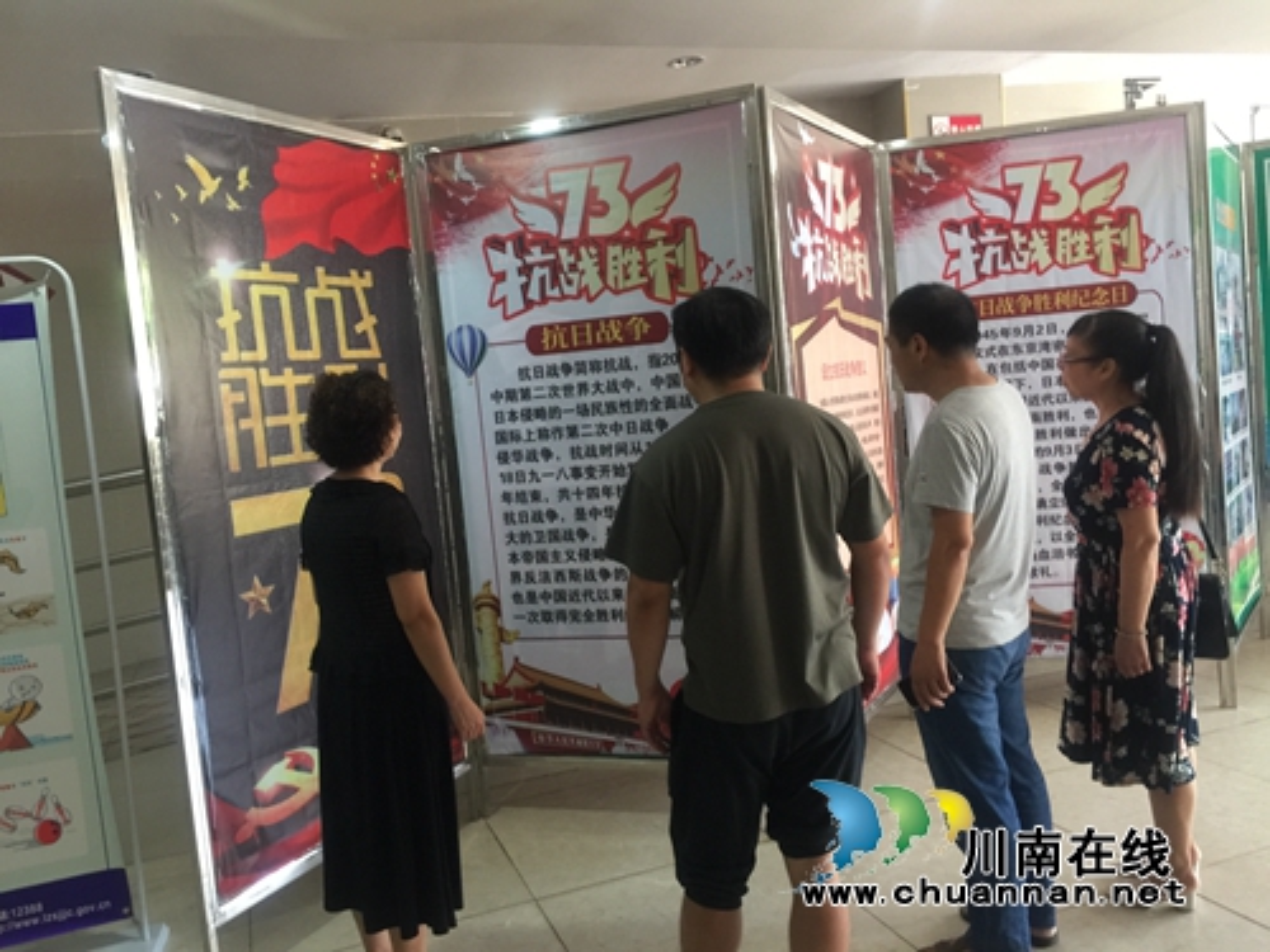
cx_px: 635
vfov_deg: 48.2
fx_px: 1064
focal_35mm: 29
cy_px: 476
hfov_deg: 61.7
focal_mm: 4.15
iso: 100
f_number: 2.2
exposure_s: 1/17
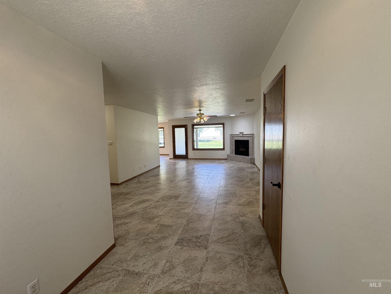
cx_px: 196
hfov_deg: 102.1
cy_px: 147
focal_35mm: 14
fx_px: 158
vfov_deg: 85.7
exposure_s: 1/120
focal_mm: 2.22
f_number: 2.2
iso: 160
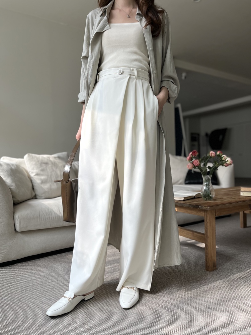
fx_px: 251
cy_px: 168
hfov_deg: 53.1
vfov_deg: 67.3
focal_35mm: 26
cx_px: 126
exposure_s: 1/602
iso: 50
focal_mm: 5.1
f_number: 1.6
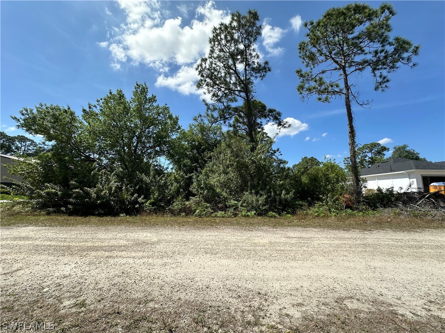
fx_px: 180
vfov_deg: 85.7
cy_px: 166
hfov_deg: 102.1
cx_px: 222
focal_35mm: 14
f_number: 2.2
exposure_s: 1/1511
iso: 40
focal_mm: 2.22
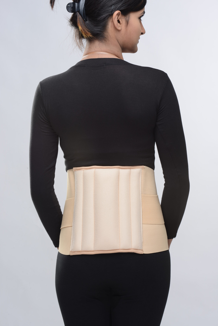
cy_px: 163
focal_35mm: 112
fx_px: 1016
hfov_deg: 12.2
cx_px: 109
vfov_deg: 18.3
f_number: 16
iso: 100
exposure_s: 1/125
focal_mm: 112
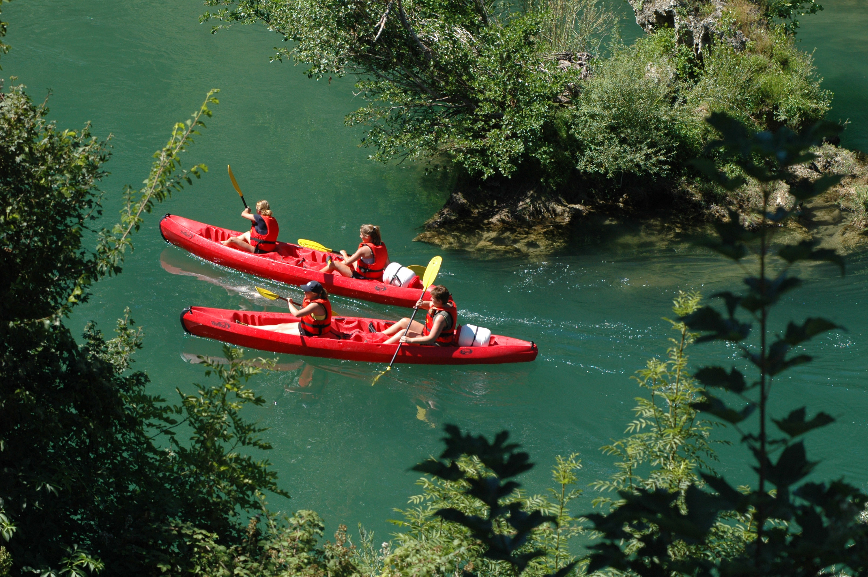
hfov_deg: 14.4
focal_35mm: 142
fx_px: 3433
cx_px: 434
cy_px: 288
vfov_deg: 9.6
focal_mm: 95
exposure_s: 1/640
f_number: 5.6
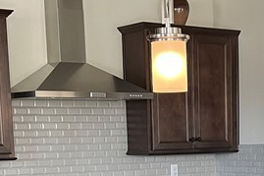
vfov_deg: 13.1
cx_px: 201
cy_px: 255
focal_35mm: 99
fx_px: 726
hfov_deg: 20.4
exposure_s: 1/60
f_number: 1.6
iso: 125
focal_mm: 5.1
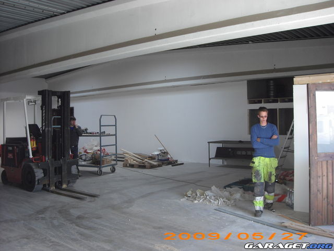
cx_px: 167
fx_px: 357
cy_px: 126
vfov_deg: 38.7
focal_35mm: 37
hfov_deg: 50.1
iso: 100
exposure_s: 1/60
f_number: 2.7
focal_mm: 6.2
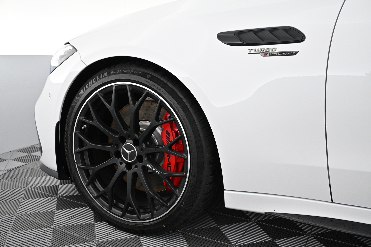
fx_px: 348
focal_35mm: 34
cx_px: 186
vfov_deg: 39.1
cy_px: 124
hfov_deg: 56.1
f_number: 4
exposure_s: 1/100
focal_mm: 22.5
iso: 1600
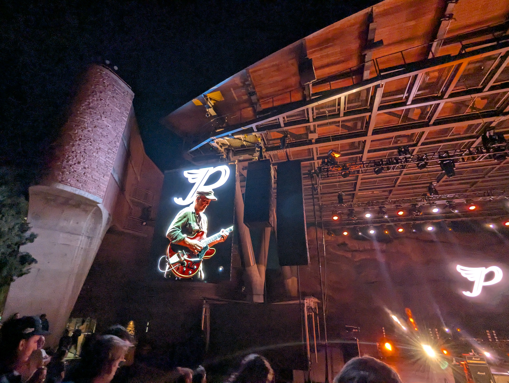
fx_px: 236
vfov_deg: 78.2
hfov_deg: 94.4
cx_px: 254
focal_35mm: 16
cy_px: 192
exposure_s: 1/22.6
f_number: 2.2
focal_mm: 2.35
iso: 335
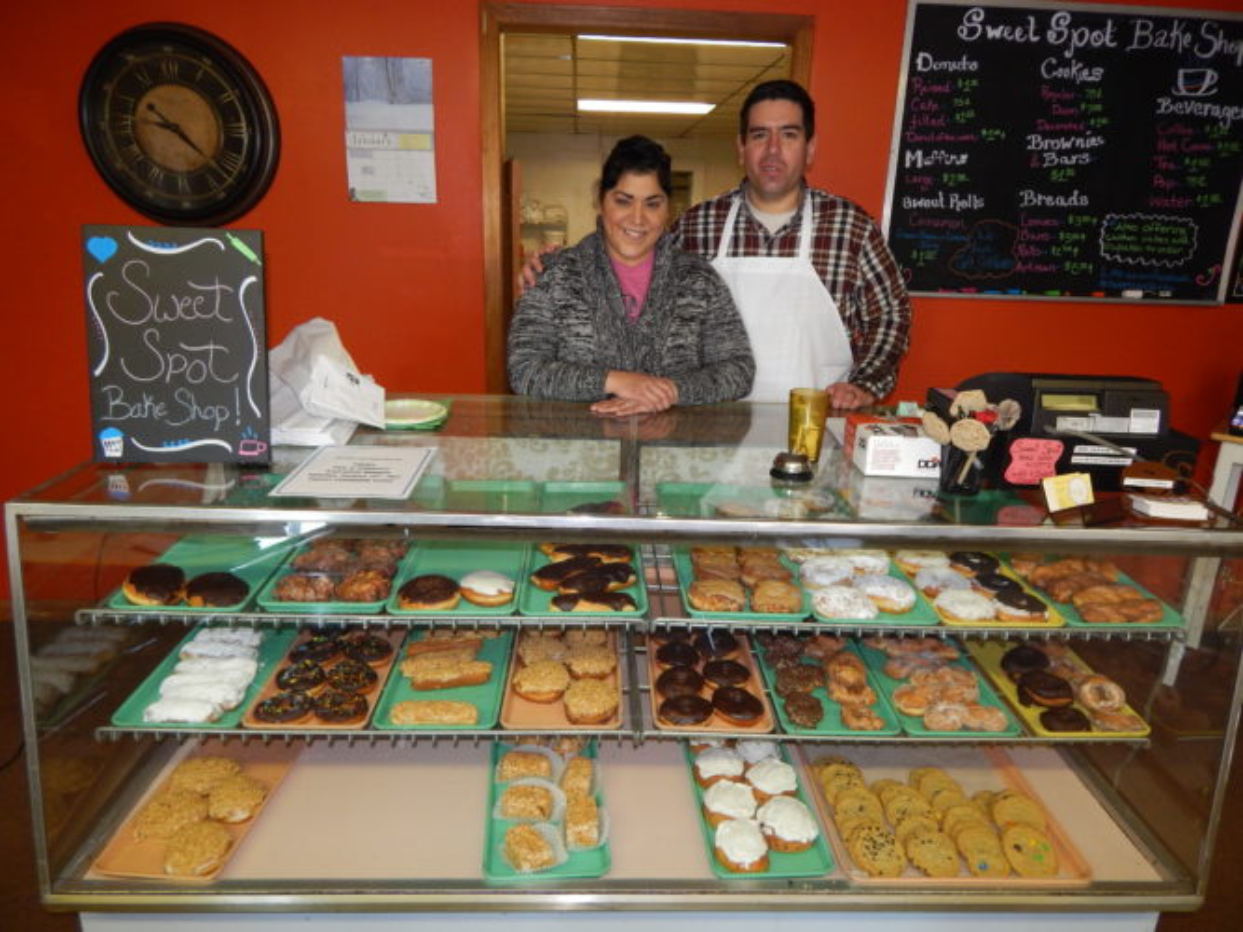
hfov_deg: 73.9
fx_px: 826
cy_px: 466
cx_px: 622
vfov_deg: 58.9
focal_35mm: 23
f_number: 3
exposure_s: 1/30
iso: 200
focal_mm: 4
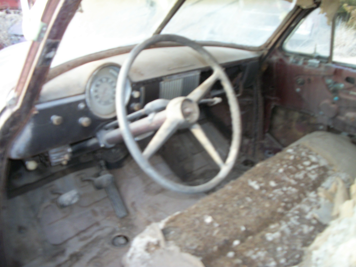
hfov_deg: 56.8
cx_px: 178
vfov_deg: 44.2
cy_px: 134
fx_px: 329
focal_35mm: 32
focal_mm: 5.7
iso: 80
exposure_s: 1/30
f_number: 2.9
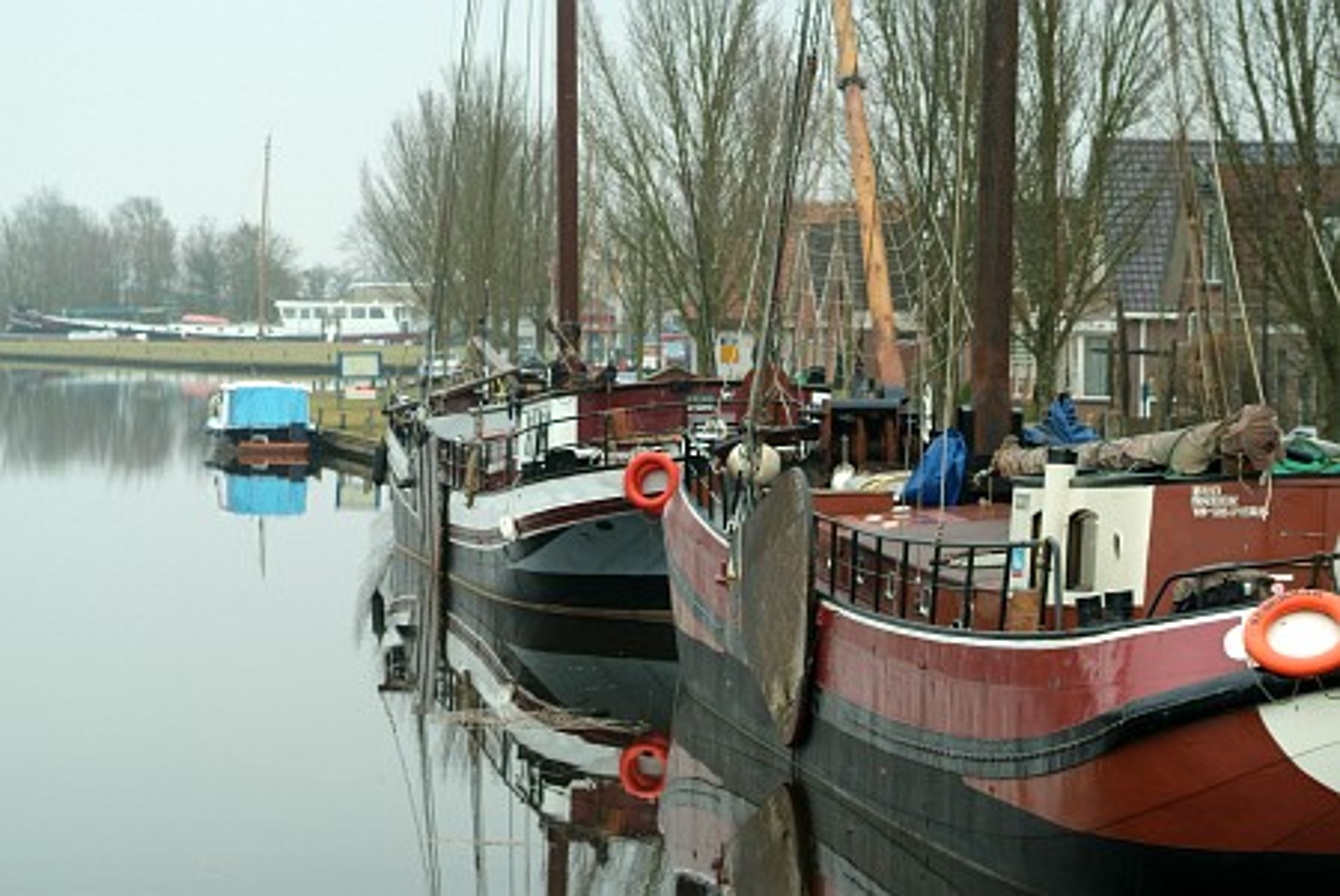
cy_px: 448
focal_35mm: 128
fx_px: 4769
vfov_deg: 10.7
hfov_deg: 16.0
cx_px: 670
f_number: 5.6
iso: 400
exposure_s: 1/180
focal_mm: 85
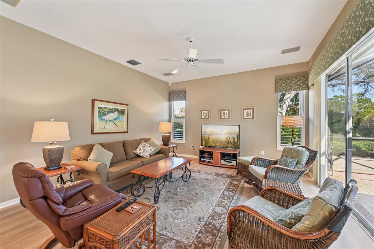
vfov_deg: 81.1
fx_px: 145
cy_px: 124
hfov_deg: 104.3
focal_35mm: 14
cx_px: 187
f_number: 8
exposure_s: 1/20
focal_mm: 14
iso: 400
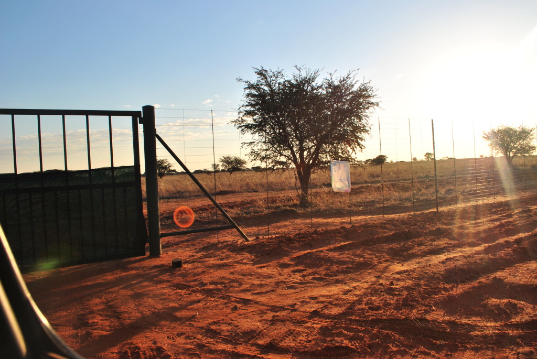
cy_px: 180
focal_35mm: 27
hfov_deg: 67.3
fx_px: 403
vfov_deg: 48.0
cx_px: 268
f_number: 10
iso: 125
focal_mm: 18
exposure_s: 1/250
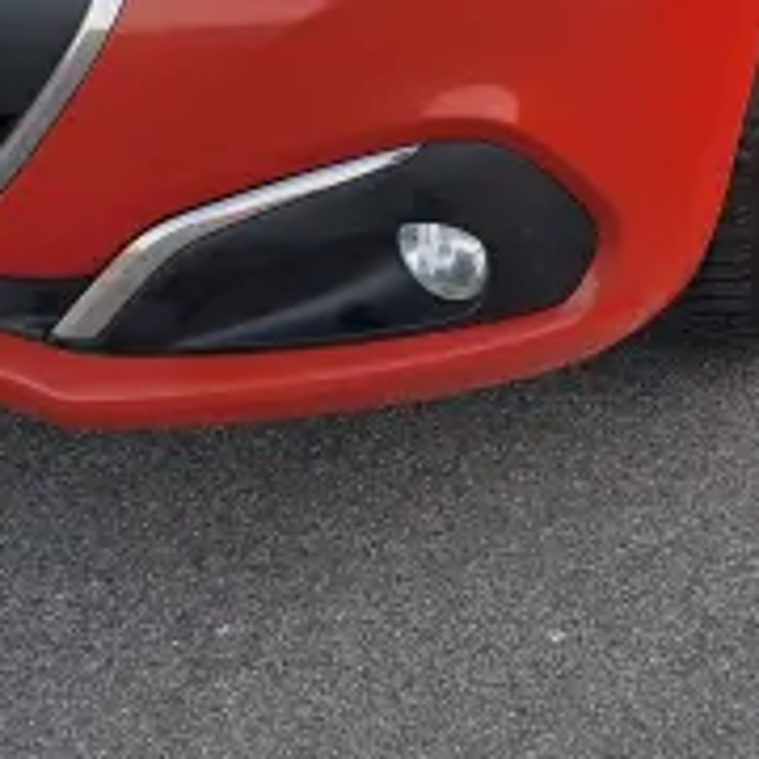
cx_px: 295
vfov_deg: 18.8
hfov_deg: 20.4
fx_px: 2109
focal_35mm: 85
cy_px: -249
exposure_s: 1/60
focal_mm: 4
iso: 64
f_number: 1.8
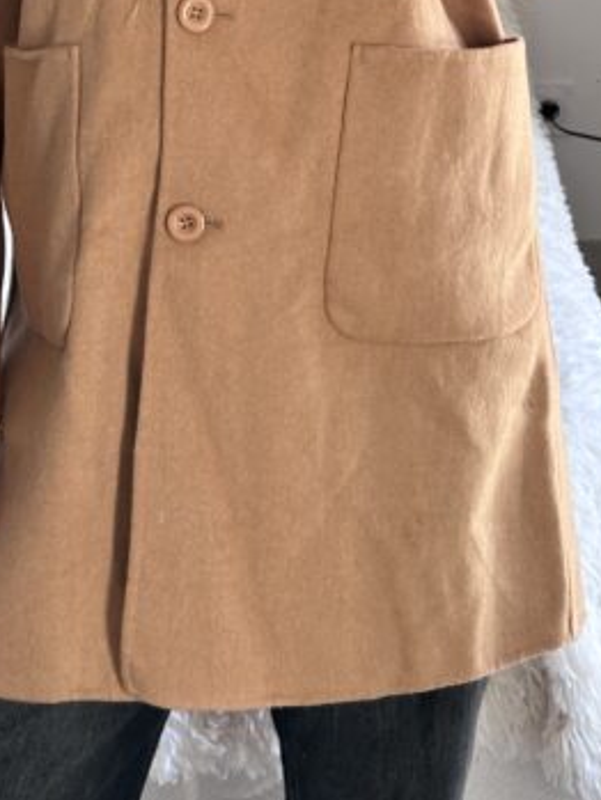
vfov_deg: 17.2
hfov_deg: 13.5
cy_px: -101
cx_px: 294
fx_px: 2545
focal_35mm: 110
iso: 80
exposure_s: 1/69
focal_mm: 6.86
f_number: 1.78
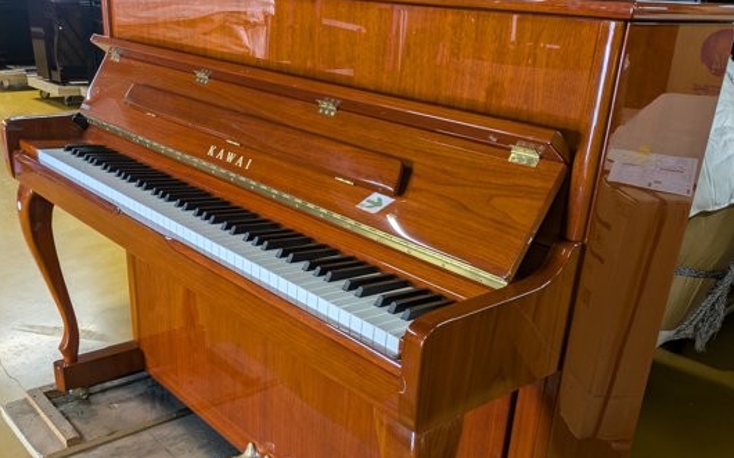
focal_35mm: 36
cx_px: 362
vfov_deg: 34.8
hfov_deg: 54.0
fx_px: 720
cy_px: 320
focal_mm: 5.43
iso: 92
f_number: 1.89
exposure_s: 1/30
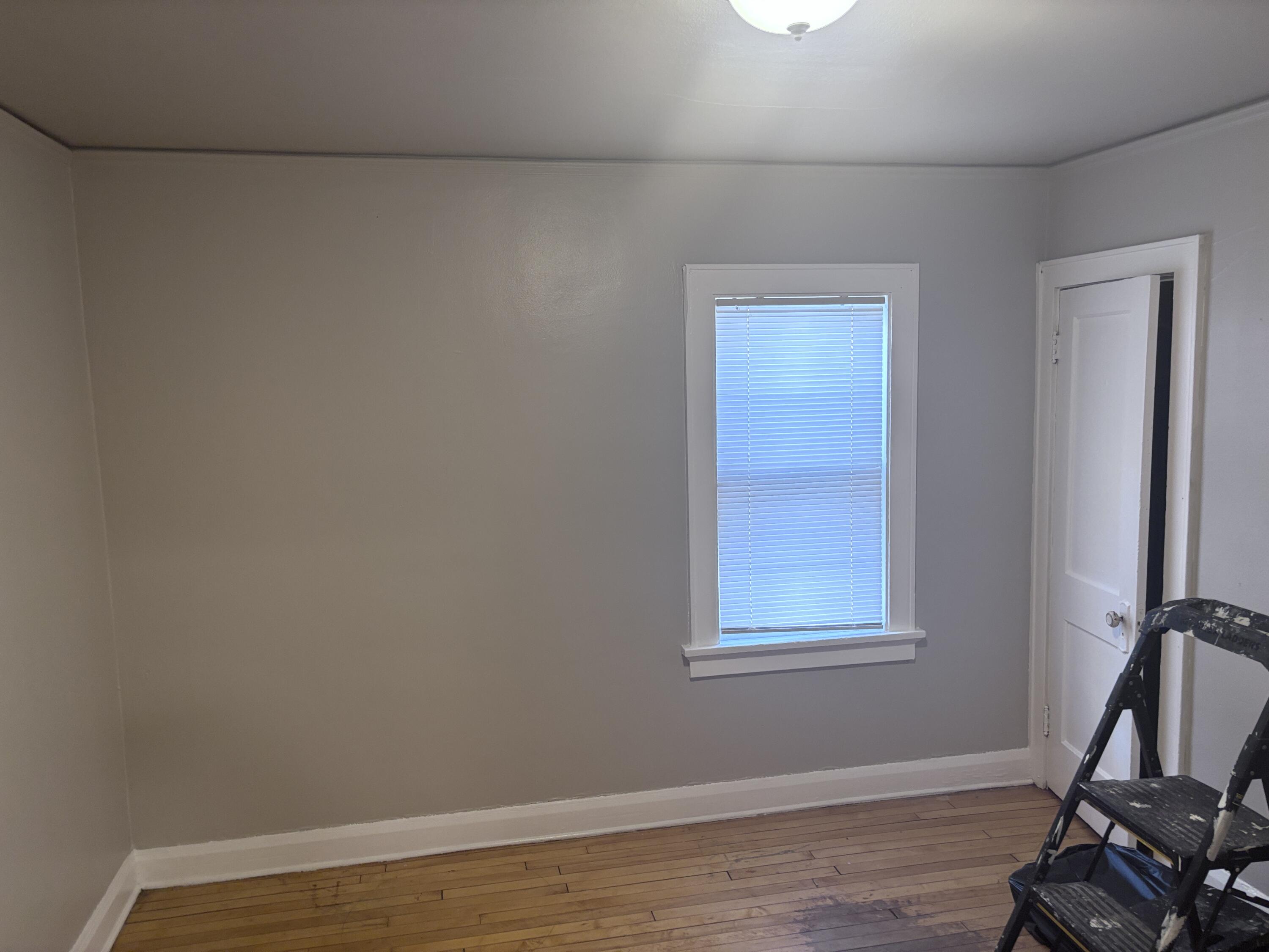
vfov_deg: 53.1
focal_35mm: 26
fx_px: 953
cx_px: 634
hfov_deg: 67.3
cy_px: 476
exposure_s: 1/60
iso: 100
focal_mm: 5.96
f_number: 1.6
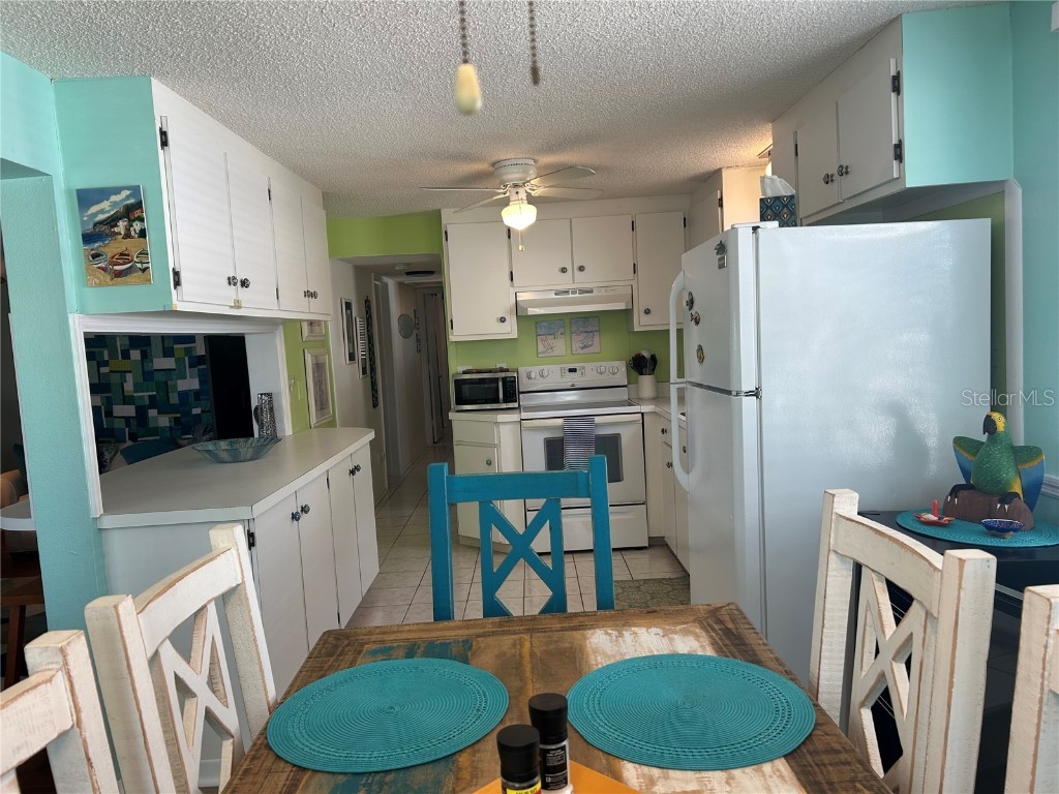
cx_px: 530
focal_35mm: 26
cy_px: 397
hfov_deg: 67.3
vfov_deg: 53.1
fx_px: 795
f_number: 1.5
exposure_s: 1/120
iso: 32
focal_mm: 5.7
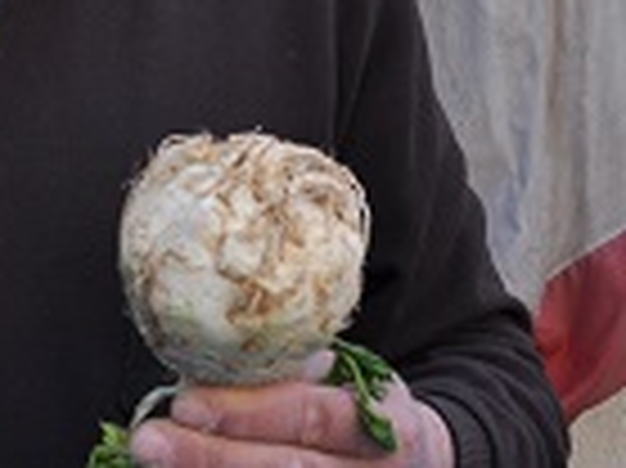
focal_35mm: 137
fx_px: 2475
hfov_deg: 14.1
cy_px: -50
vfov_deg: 10.7
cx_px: -77
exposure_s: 1/200
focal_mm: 22
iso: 200
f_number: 7.1
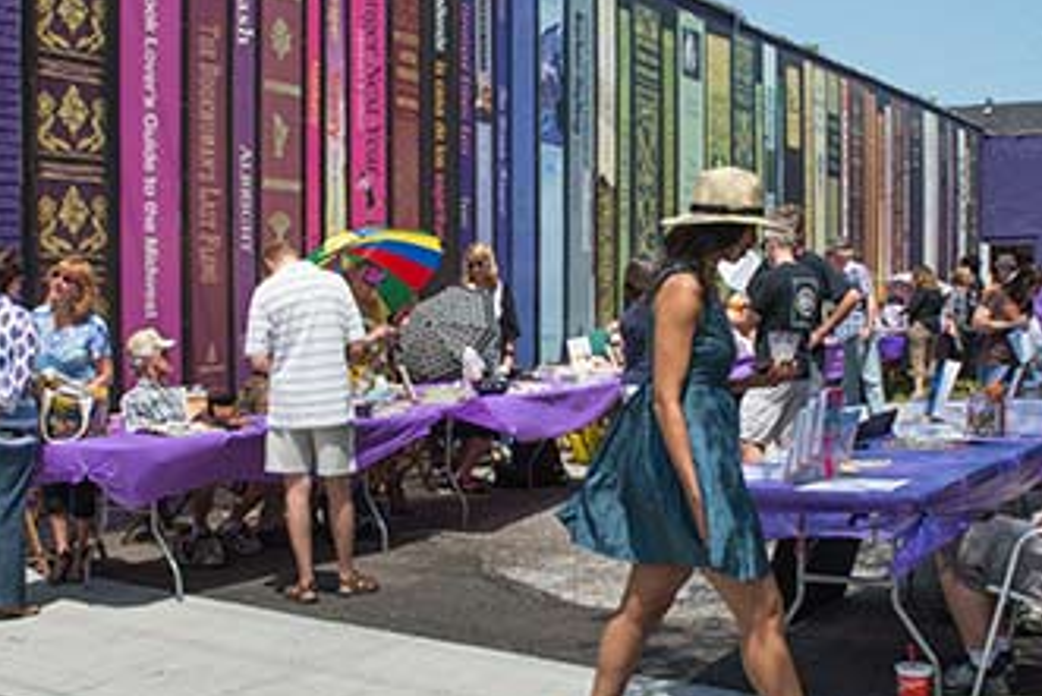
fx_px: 1216
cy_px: 241
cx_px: 397
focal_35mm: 42
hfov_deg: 46.0
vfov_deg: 31.7
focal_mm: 24
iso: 320
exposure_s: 1/250
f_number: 22
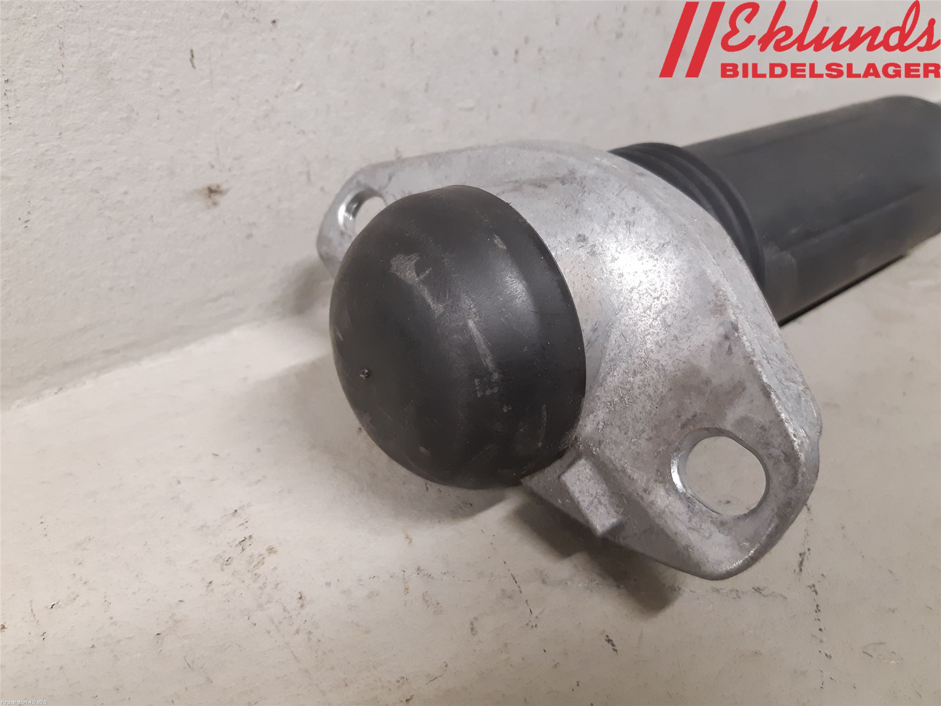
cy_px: 353
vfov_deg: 53.1
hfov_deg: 67.3
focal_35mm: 26
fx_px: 707
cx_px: 470
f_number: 1.7
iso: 200
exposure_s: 1/33
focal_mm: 3.93
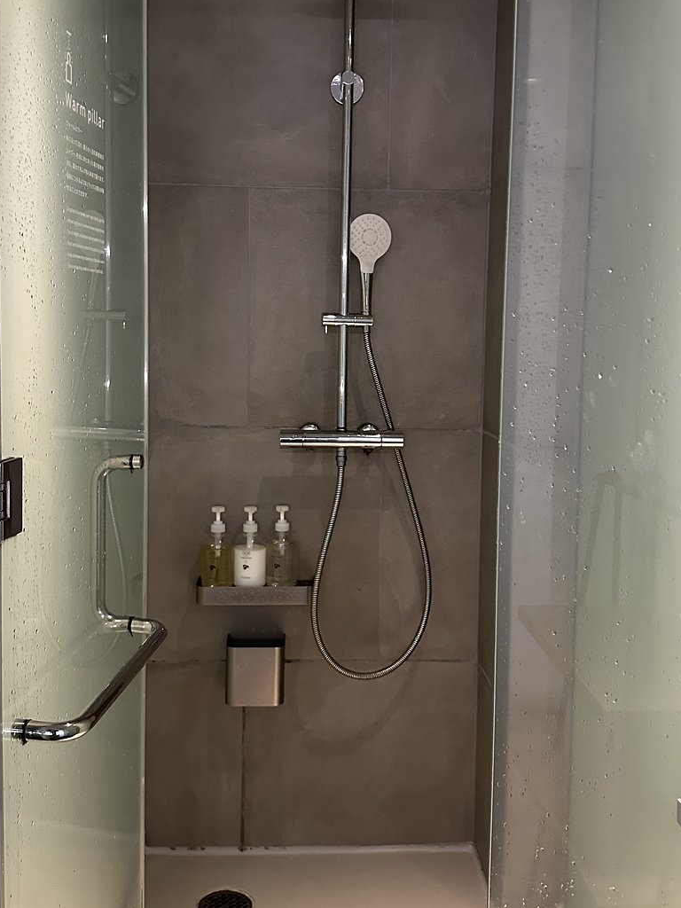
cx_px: 342
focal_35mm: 36
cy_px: 408
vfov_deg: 51.3
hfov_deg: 39.7
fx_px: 944
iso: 640
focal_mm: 6.86
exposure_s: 1/60
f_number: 1.78
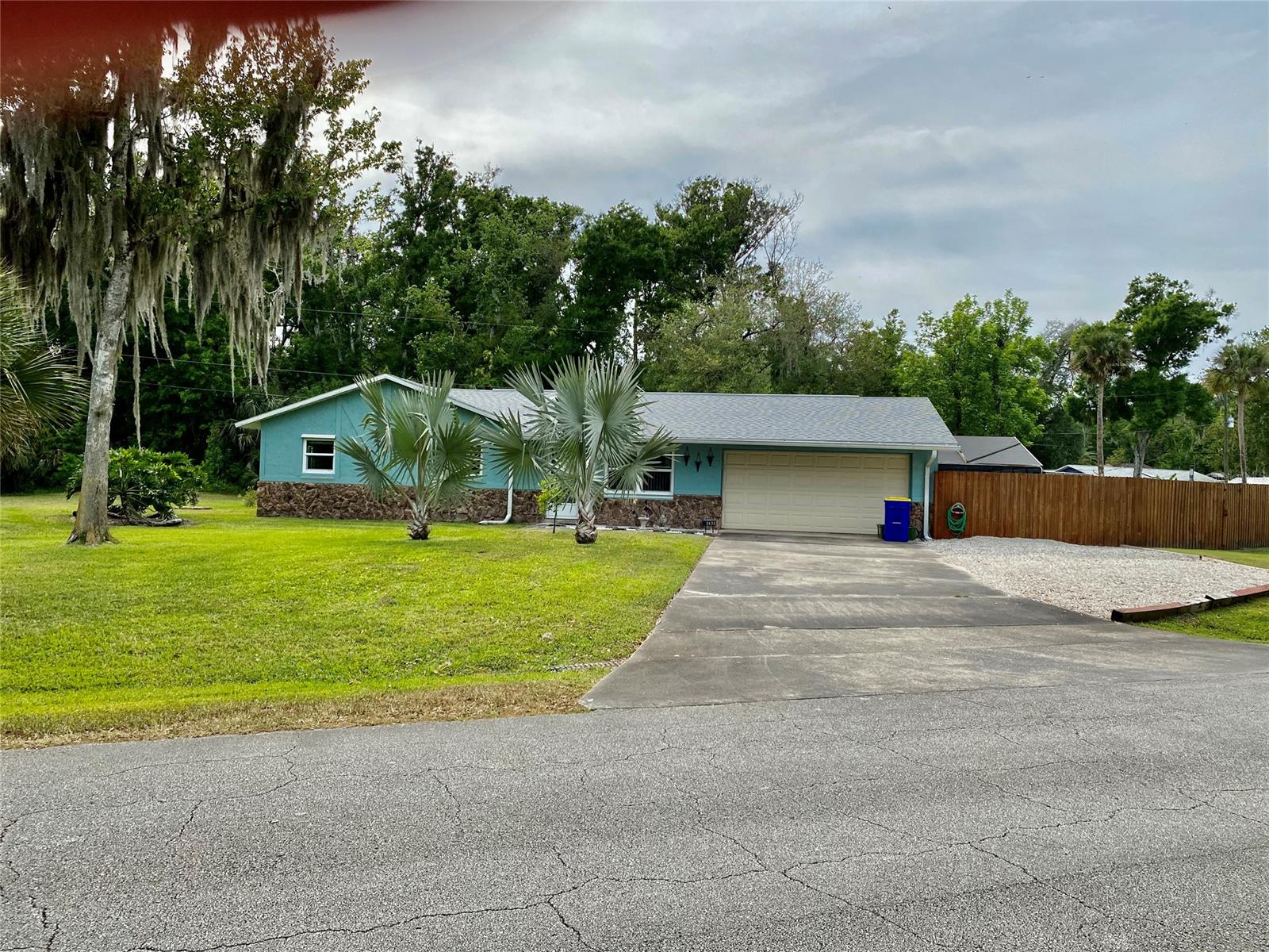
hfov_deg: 67.3
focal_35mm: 26
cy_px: 476
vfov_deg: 53.1
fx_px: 953
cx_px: 634
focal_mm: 4.25
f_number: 1.8
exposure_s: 1/2890
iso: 32
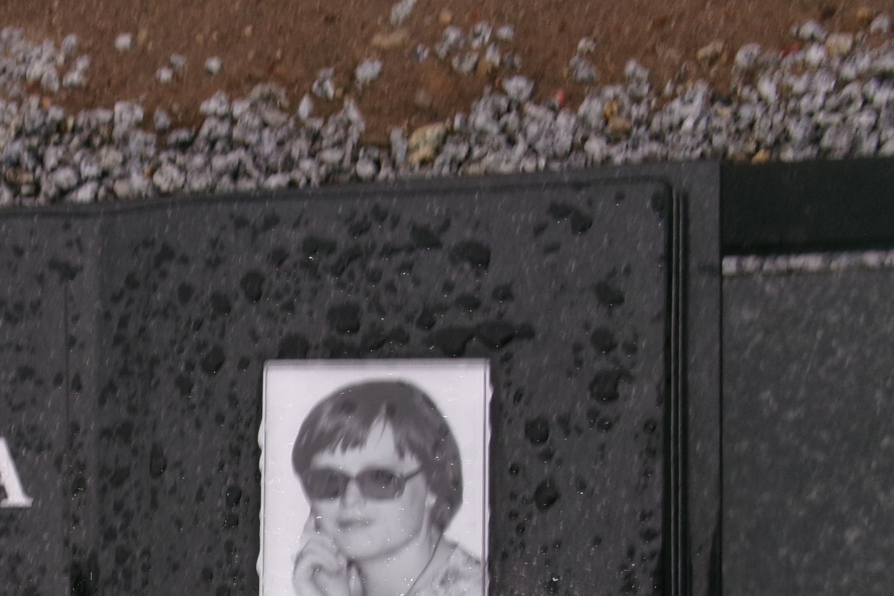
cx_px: 79
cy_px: 619
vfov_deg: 21.7
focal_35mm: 60
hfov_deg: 31.7
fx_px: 1490
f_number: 3.9
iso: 100
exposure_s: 1/34
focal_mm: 5.1
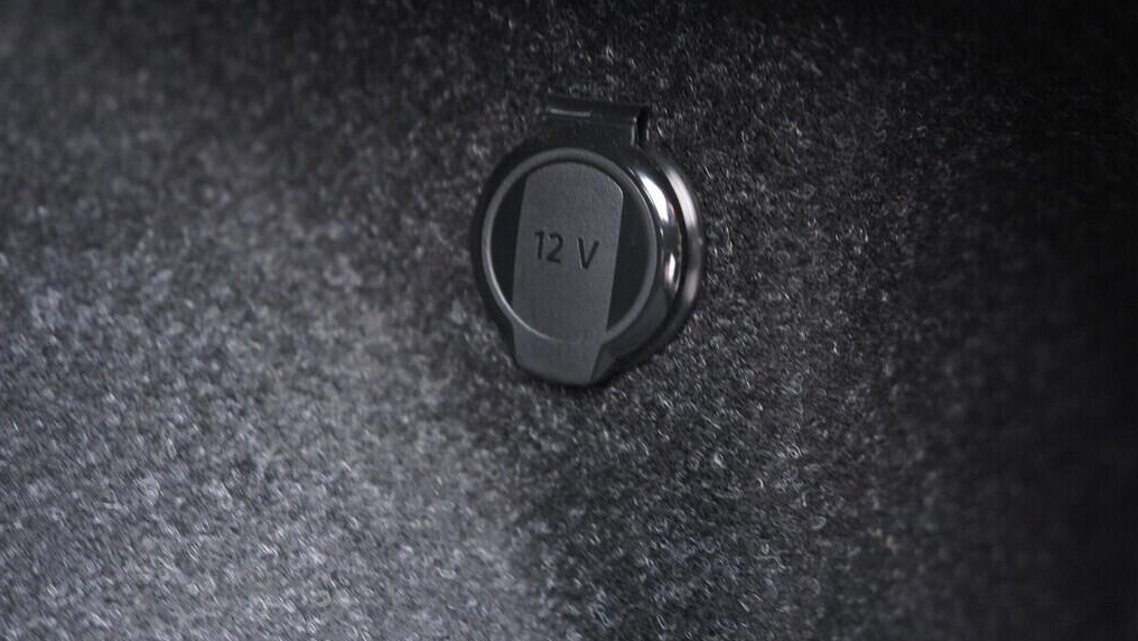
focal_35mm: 38
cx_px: 567
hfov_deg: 52.8
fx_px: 1147
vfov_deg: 31.2
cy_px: 287
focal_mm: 24
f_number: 2.8
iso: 4000
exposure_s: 1/40
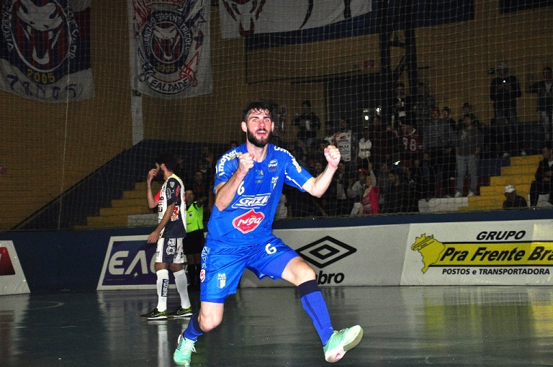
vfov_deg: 13.0
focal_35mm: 105
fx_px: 1611
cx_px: 276
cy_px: 184
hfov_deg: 19.5
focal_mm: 70
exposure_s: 1/160
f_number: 6.3
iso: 1250
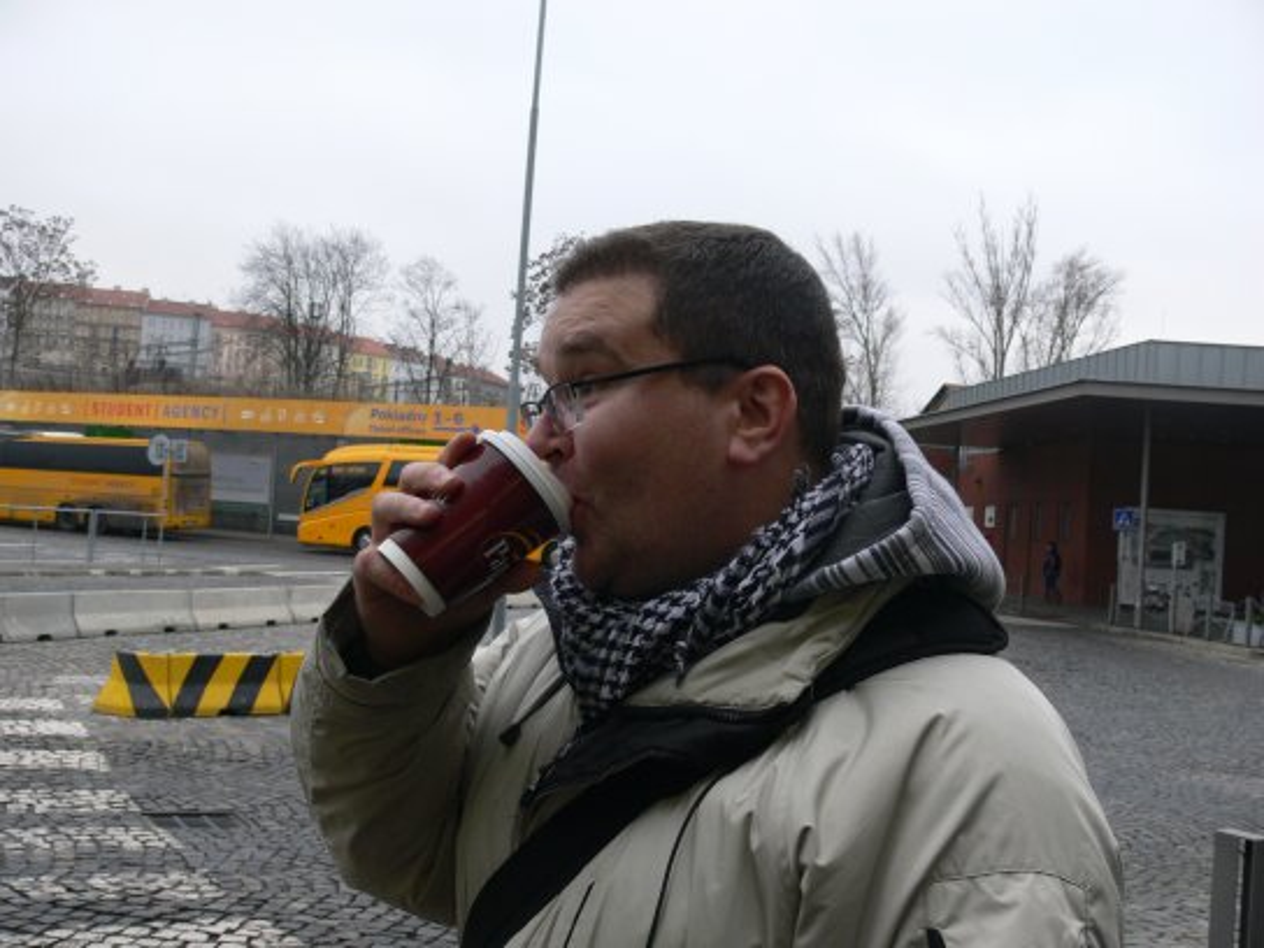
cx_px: 632
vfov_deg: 40.7
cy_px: 474
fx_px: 1278
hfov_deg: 52.6
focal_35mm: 35
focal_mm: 7.4
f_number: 4
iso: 100
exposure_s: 1/80
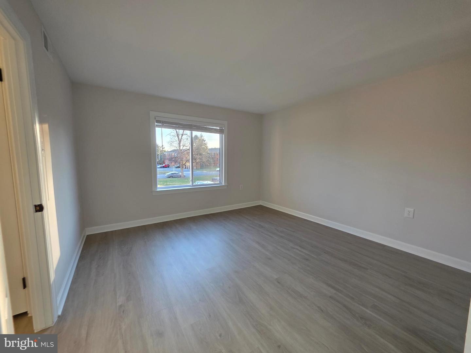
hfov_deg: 106.2
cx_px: 236
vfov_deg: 89.9
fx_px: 177
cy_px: 176
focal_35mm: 13
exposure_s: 1/120
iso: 125
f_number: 1.9
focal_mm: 2.2
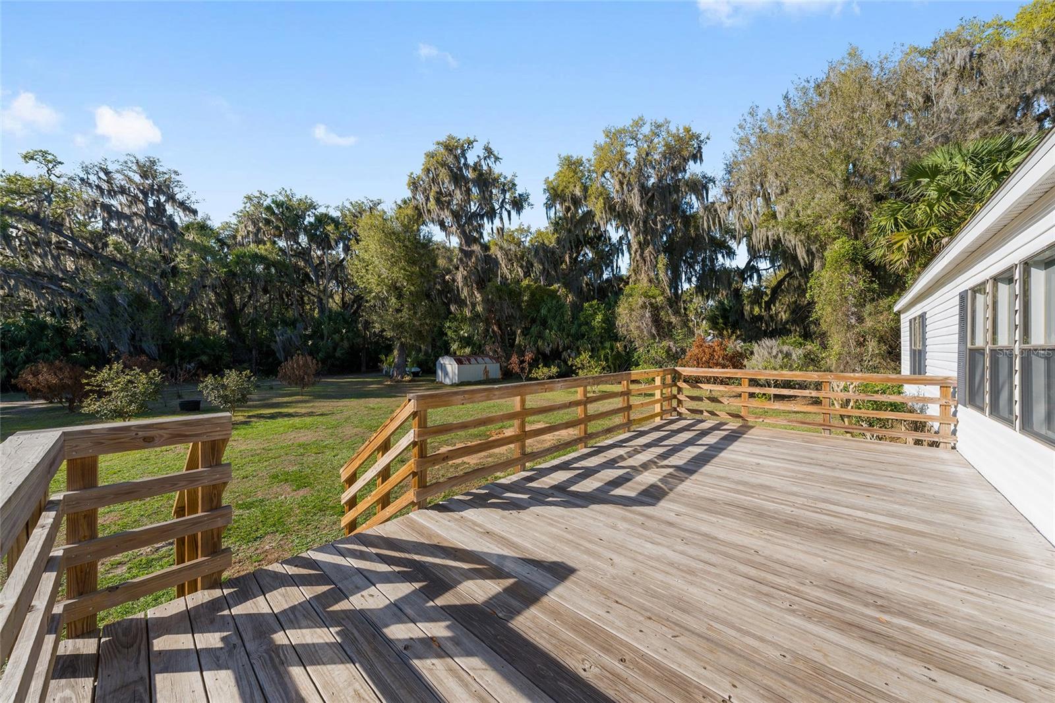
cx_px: 528
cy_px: 352
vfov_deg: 90.0
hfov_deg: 112.6
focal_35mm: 12
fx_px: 352
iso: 160
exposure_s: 1/250
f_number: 7.1
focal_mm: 12
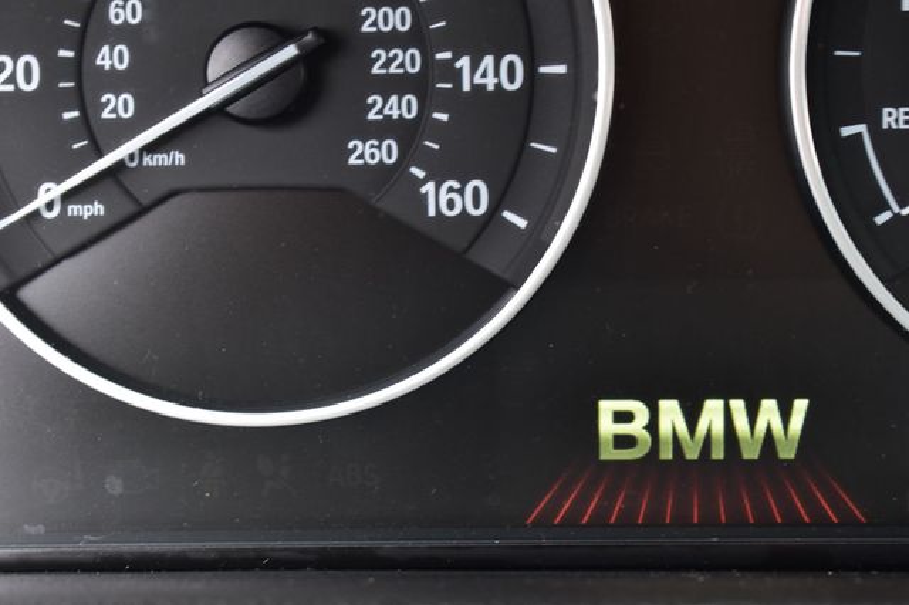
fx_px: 2082
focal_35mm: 82
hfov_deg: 24.6
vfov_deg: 16.5
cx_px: 454
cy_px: 302
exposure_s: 1/15
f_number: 6.3
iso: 560
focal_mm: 55
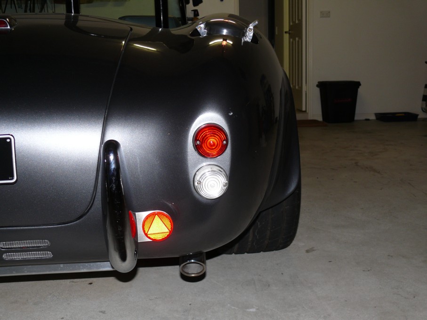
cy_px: 160
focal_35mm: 44
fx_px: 543
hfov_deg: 43.0
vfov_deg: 32.9
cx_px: 214
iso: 100
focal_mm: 9.4
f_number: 3.2
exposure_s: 1/30
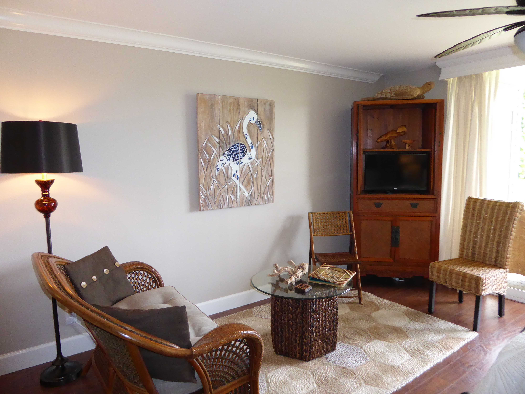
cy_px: 197
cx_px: 262
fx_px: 379
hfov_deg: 69.4
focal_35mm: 25
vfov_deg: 54.9
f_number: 3.3
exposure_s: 1/60
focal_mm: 4.3
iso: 640
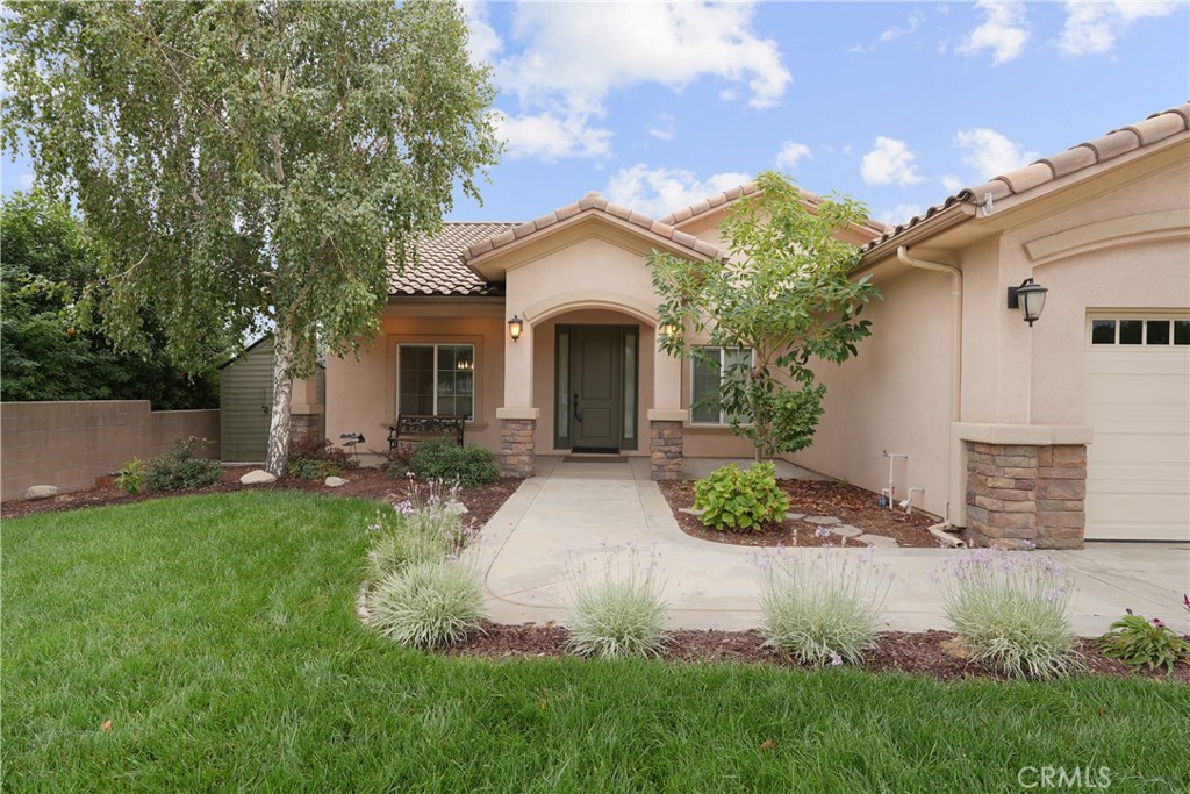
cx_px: 595
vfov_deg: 66.0
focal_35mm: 18
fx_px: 612
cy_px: 397
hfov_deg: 88.4
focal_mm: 18.5
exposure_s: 1/30
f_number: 5.6
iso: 100
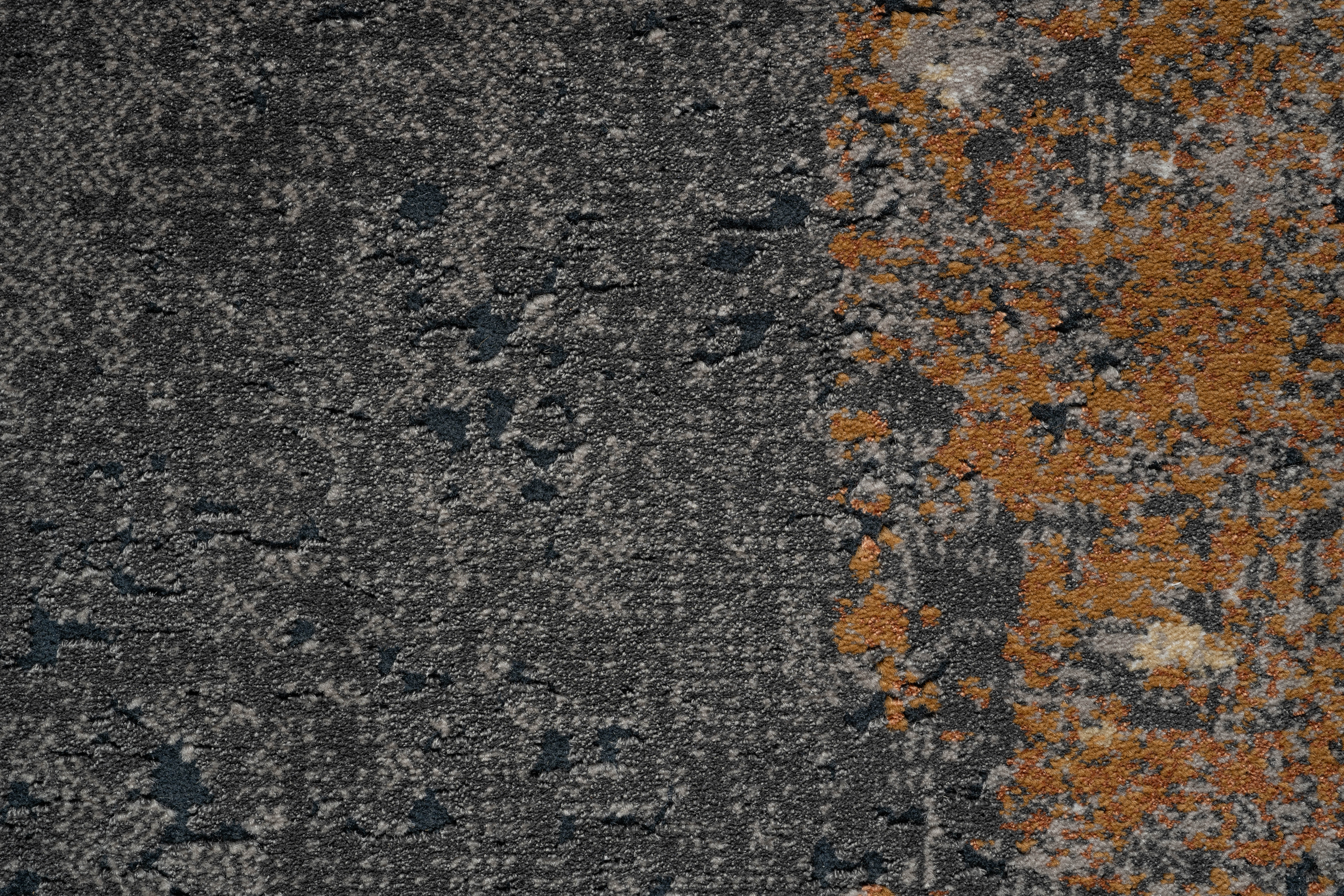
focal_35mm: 87
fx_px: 3248
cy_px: 448
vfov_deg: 15.7
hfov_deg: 23.4
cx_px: 672
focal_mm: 87
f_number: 11
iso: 100
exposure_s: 1/125
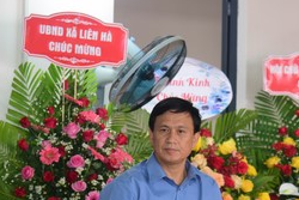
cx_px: 213
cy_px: 158
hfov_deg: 6.6
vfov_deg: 4.4
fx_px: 2593
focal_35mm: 312
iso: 500
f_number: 4
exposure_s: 1/125
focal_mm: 120
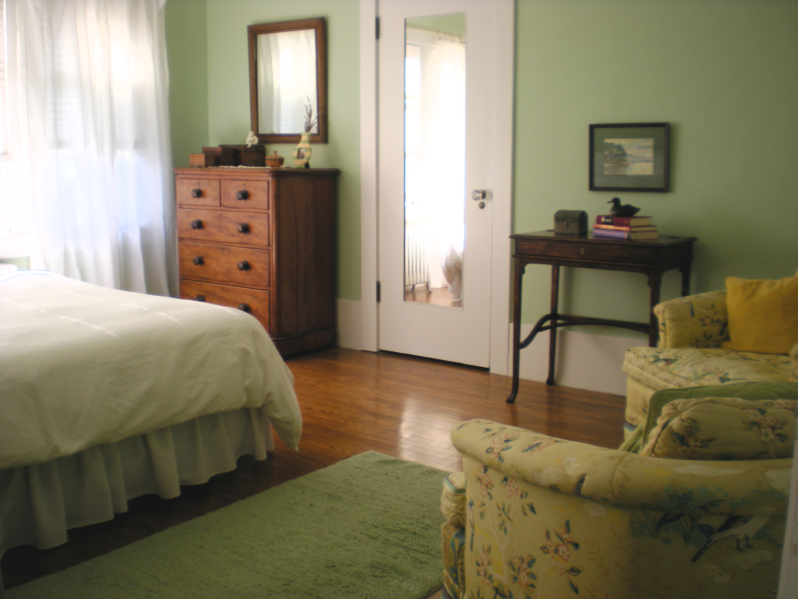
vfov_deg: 37.7
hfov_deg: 49.0
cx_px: 399
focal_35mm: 38
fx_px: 876
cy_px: 300
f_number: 3.1
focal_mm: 6.3
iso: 64
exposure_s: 1/70.7
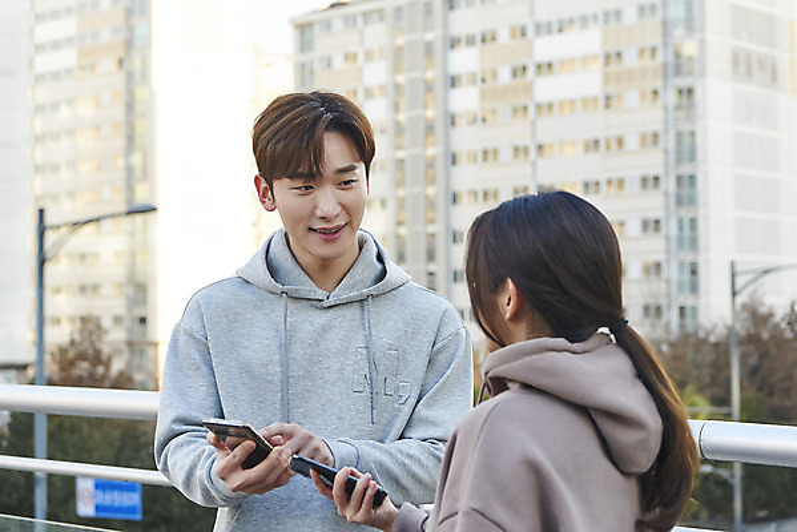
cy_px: 266
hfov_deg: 28.8
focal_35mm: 70
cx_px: 398
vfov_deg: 19.5
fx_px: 1550
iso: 400
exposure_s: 1/320
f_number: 5.6
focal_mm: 70
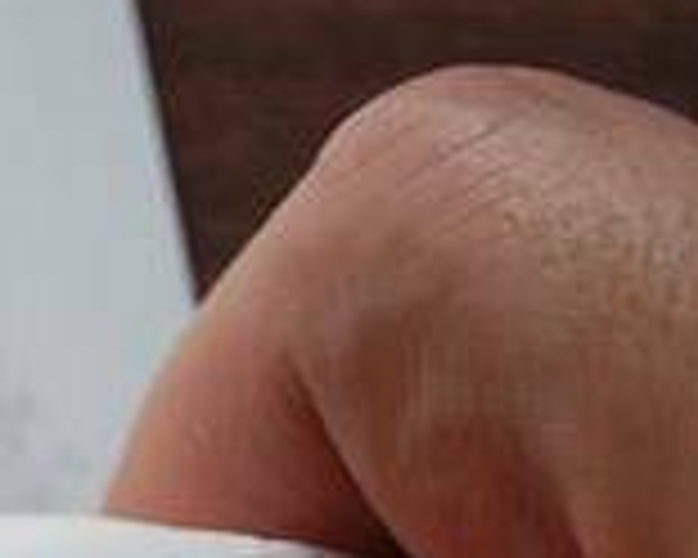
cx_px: -743
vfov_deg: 6.3
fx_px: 4958
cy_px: 1116
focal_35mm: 240
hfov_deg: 7.7
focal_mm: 34
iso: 220
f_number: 5
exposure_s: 1/30
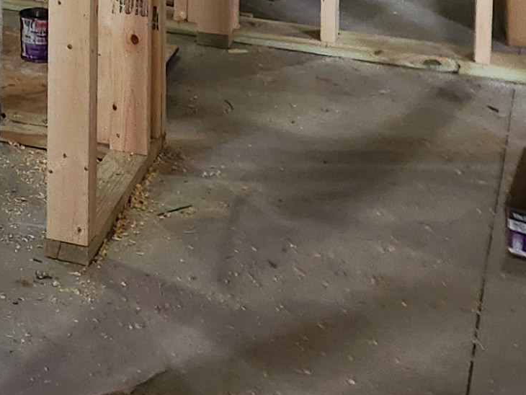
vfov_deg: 10.6
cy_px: -453
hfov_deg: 14.2
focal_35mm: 126
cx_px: -348
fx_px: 1915
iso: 200
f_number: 1.8
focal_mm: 5.4
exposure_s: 1/120
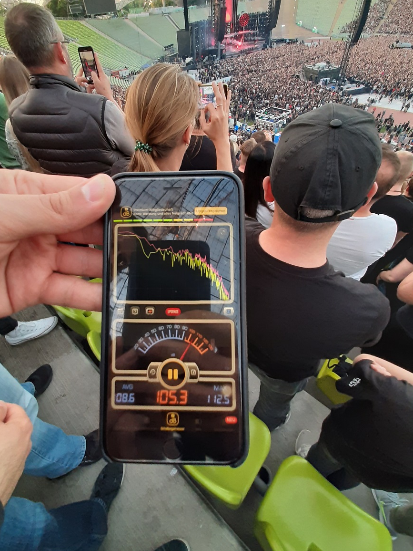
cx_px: 184
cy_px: 254
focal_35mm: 15
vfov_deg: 97.9
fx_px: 238
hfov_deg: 81.5
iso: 200
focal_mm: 1.42
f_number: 2.2
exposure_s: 1/33
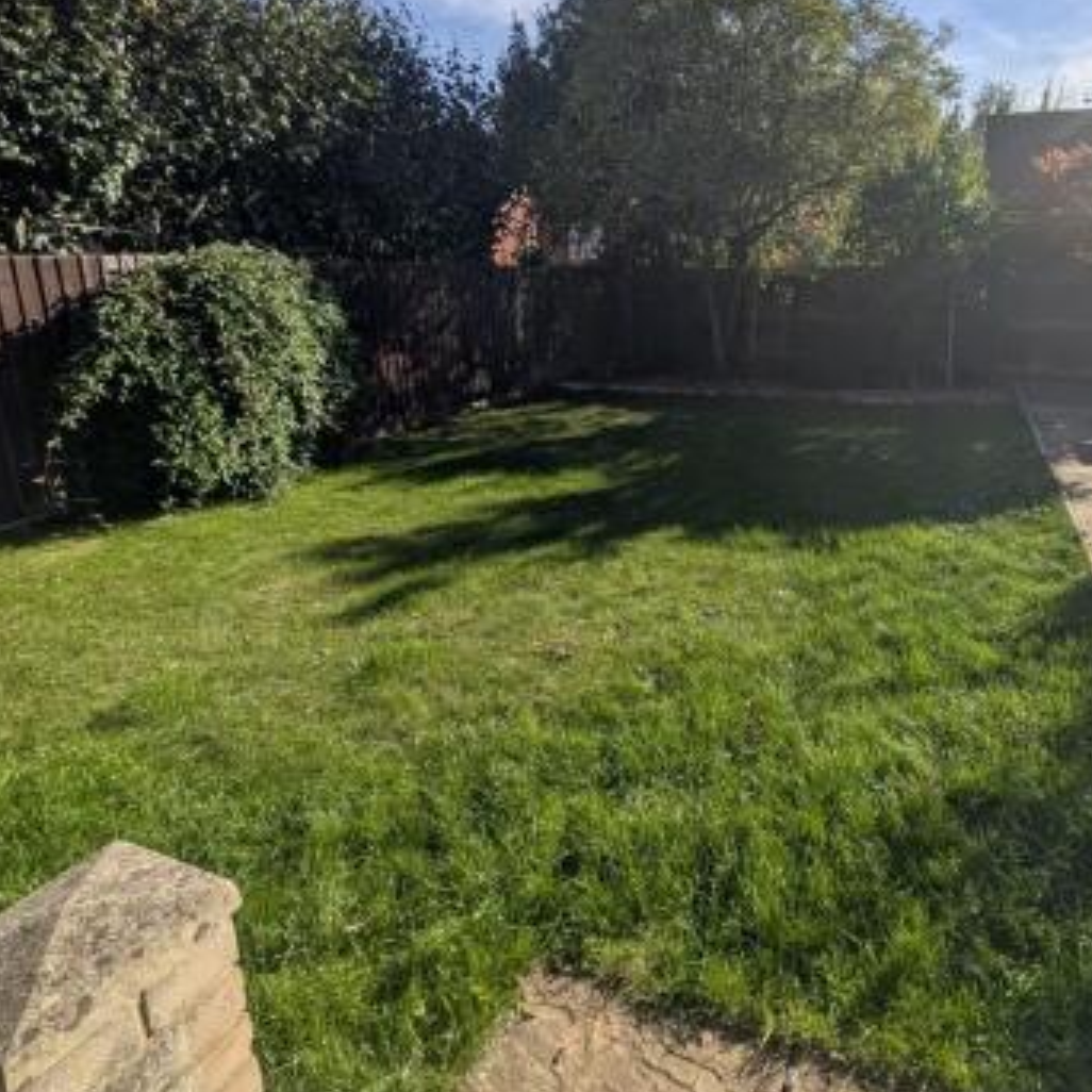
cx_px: 741
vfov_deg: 79.5
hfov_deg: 77.7
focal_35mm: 18
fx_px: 642
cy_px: 420
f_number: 1.7
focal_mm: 2.02
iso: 47
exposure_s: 1/4505
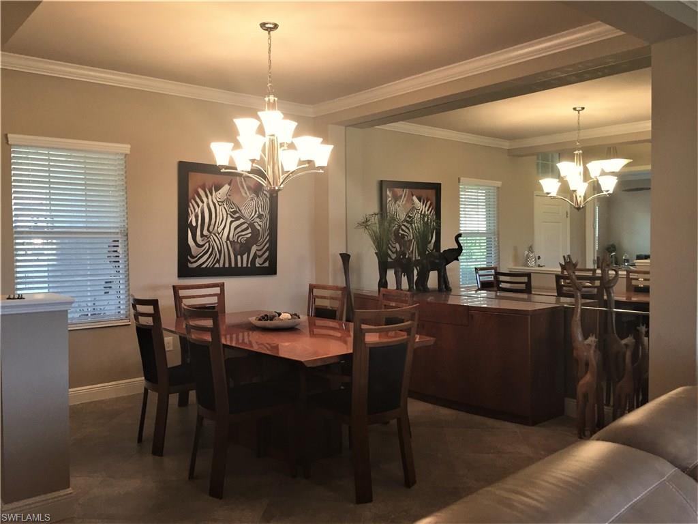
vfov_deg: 48.2
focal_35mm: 29
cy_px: 262
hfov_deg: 61.7
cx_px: 349
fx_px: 585
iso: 50
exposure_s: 1/30
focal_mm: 4.15
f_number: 2.2
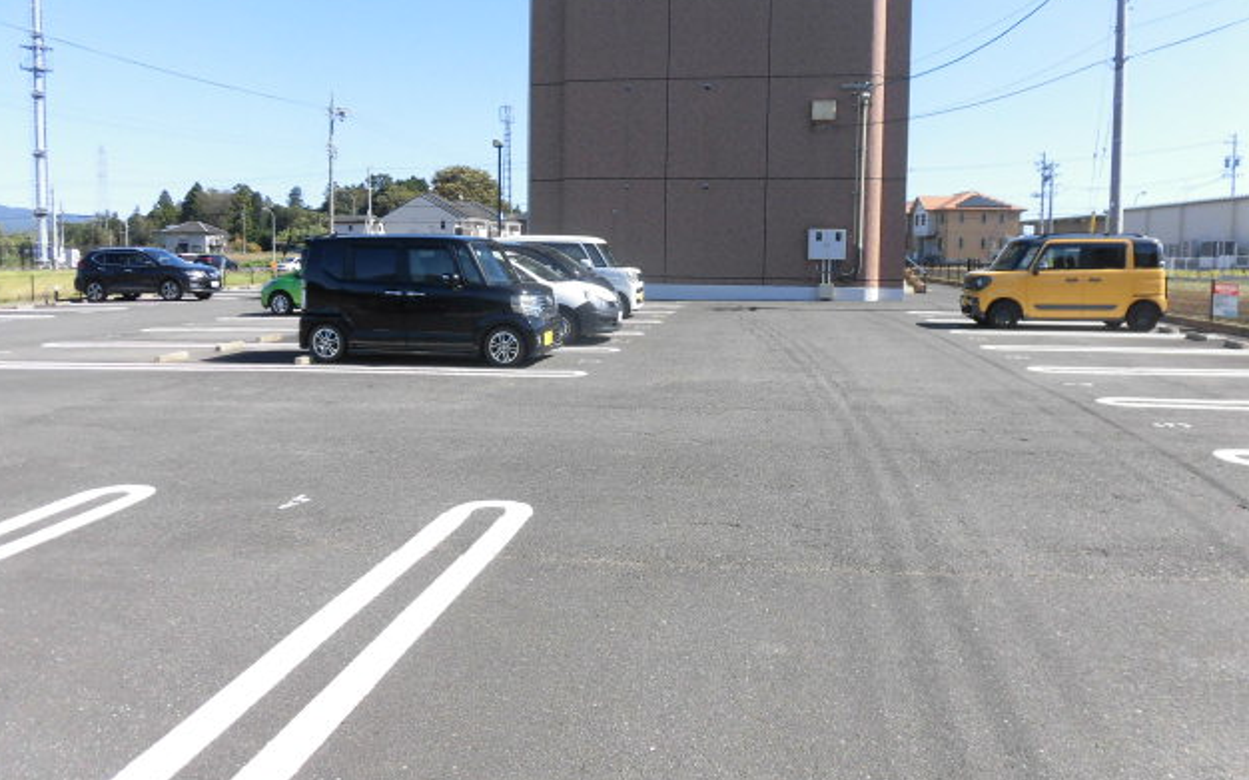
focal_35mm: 26
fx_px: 885
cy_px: 321
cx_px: 613
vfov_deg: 47.4
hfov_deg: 70.4
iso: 100
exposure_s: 1/800
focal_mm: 4.3
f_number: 3.1
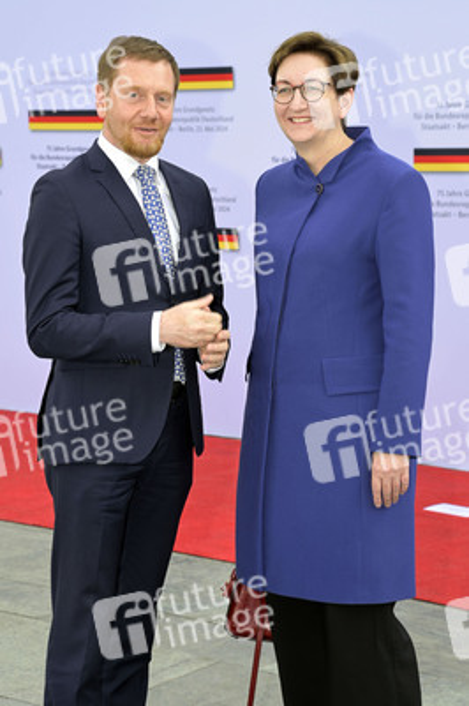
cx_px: 234
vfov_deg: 26.0
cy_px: 353
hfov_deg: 17.5
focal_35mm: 78
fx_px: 1527
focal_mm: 78
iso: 400
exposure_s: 1/250
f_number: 6.3
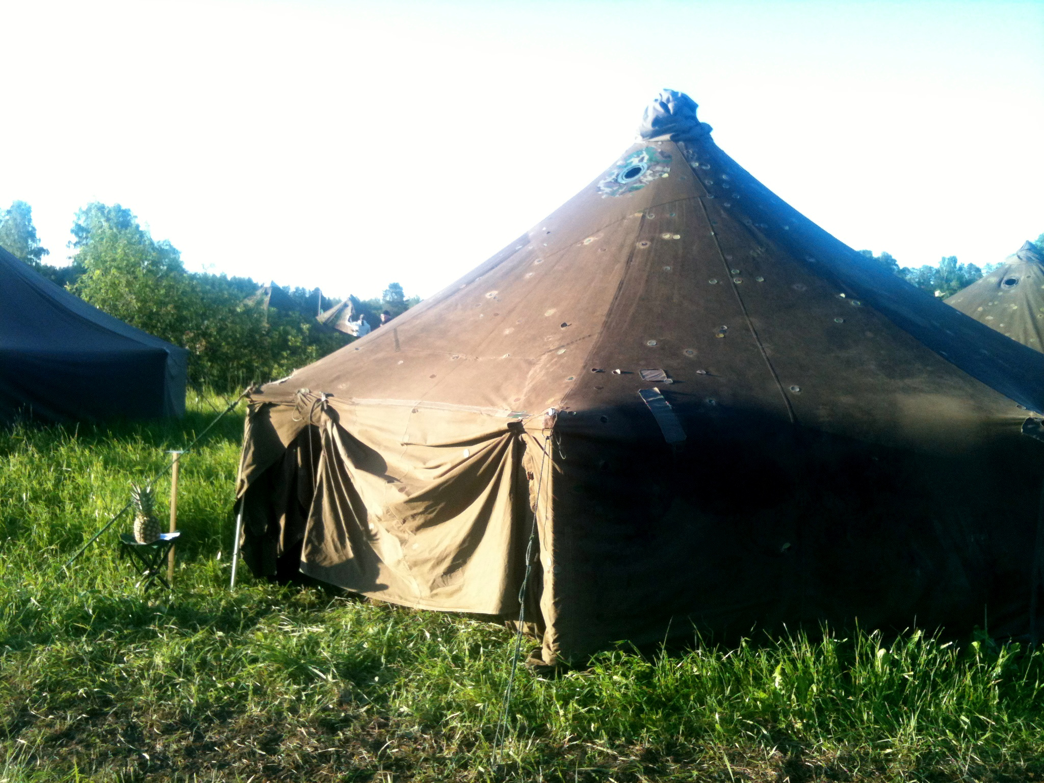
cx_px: 522
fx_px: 1056
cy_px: 392
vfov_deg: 40.7
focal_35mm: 35
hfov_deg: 52.6
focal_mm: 3.85
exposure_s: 1/176
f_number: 2.8
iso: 64
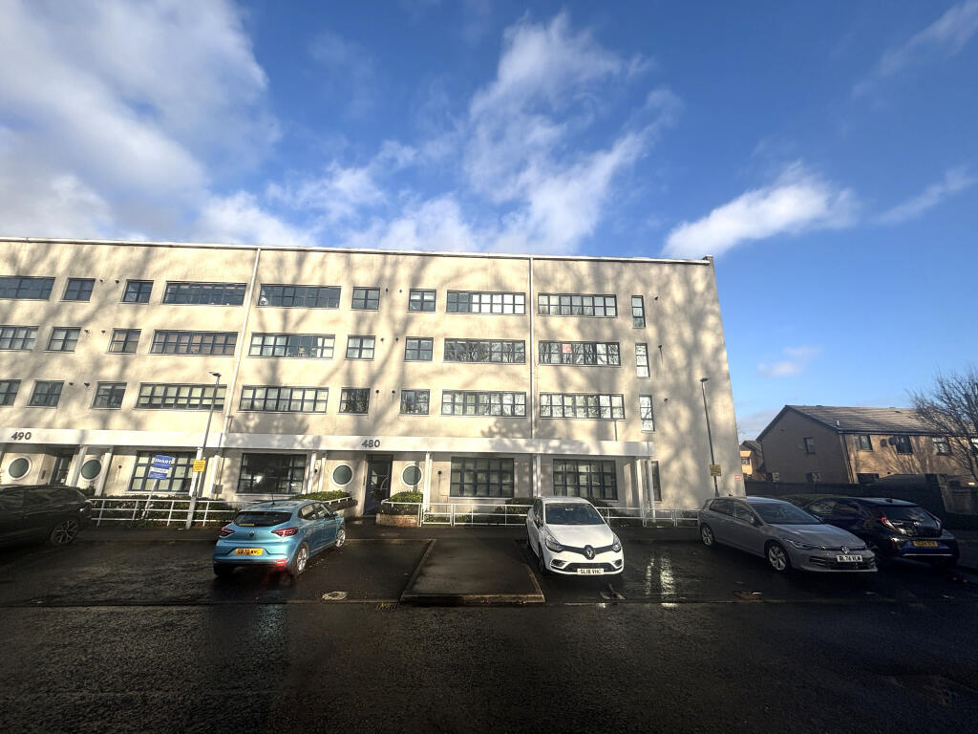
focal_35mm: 14
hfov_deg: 102.1
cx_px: 489
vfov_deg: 85.7
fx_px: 396
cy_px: 367
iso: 25
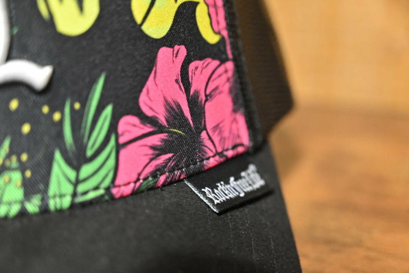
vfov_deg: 19.5
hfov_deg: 28.8
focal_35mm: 70
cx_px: 204
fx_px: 795
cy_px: 136
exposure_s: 1/80
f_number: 4
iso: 4000
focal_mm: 70
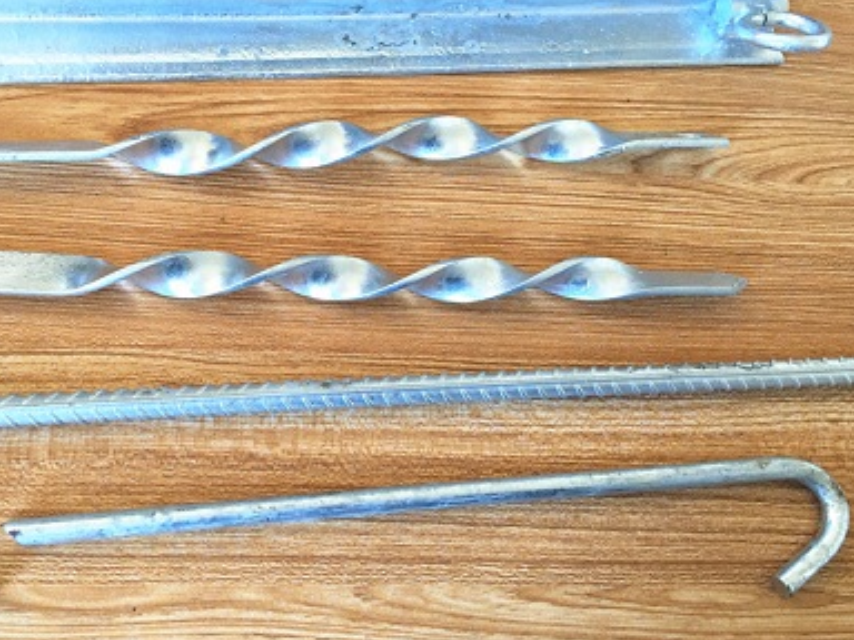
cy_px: 278
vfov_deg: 38.6
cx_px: 354
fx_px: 913
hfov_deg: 49.9
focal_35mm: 37
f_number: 2.2
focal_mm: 4.15
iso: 40
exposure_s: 1/50
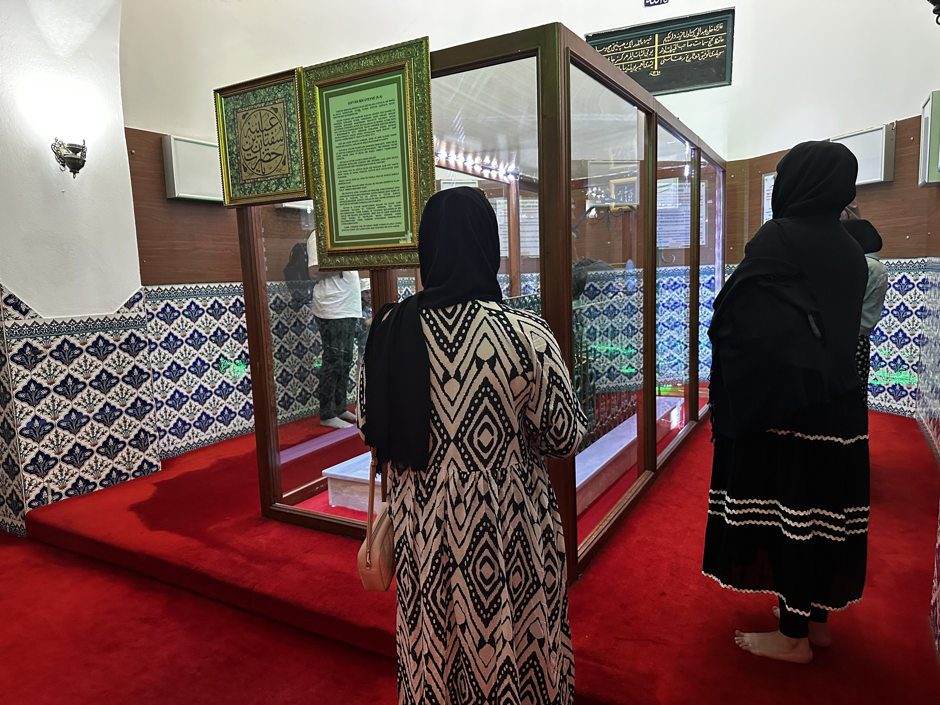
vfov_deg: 56.8
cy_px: 352
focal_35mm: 24
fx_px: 652
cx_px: 470
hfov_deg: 71.6
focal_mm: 6.86
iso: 640
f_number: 1.78
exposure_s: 1/50
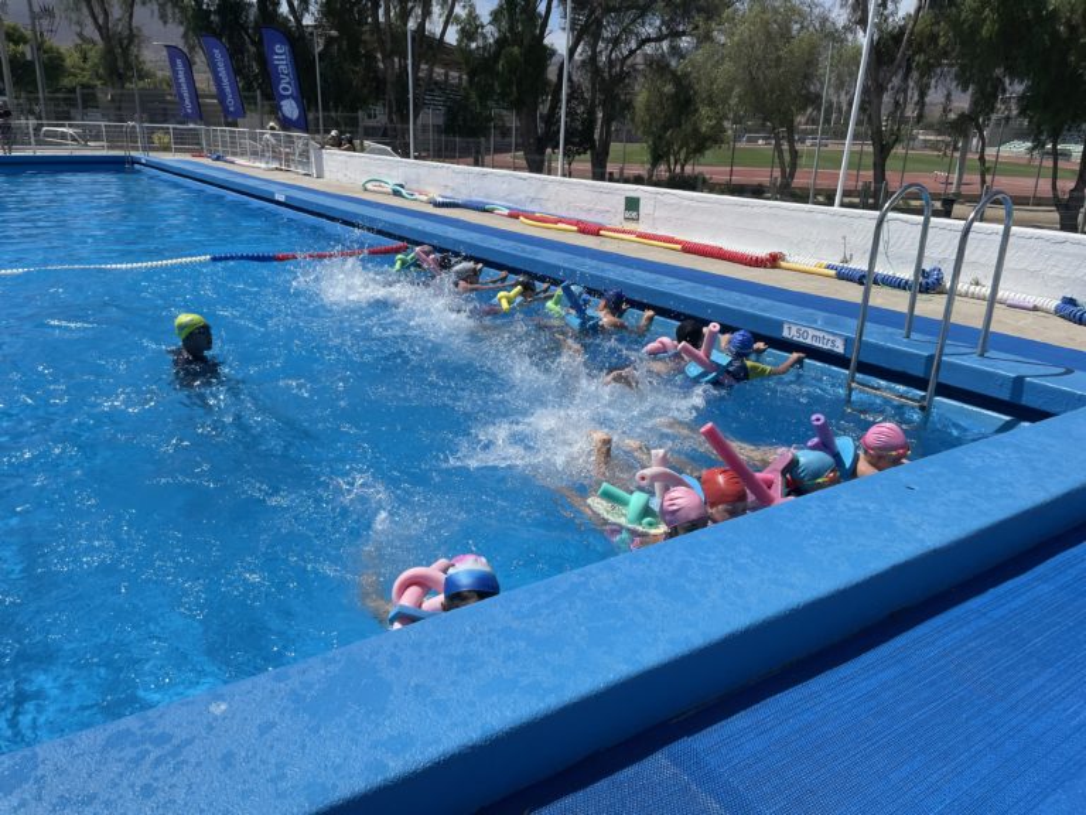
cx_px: 543
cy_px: 408
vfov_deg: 53.1
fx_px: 816
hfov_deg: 67.3
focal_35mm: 26
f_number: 1.6
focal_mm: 4.2
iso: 32
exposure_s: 1/6135
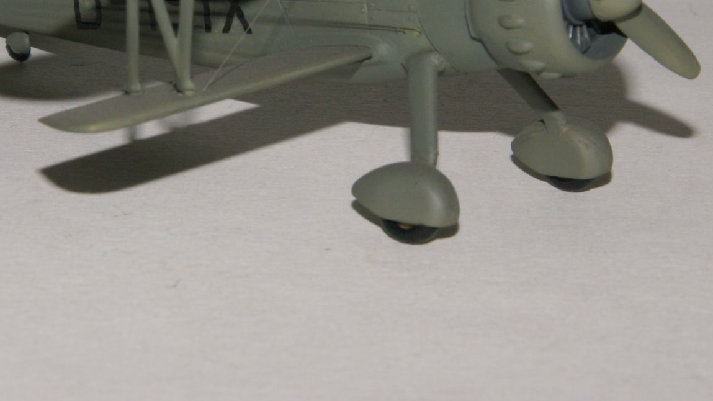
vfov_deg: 6.1
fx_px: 3722
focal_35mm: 197
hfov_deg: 10.9
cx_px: 272
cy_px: 12
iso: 400
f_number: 22
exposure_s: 1/125
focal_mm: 75
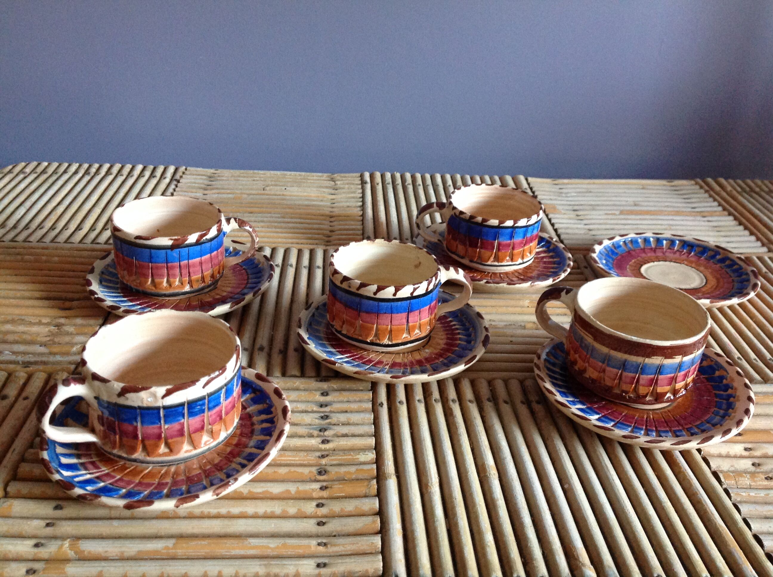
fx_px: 780
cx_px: 386
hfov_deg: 52.7
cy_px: 288
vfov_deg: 40.6
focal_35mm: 35
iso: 250
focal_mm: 4.28
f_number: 2.4
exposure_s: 1/15
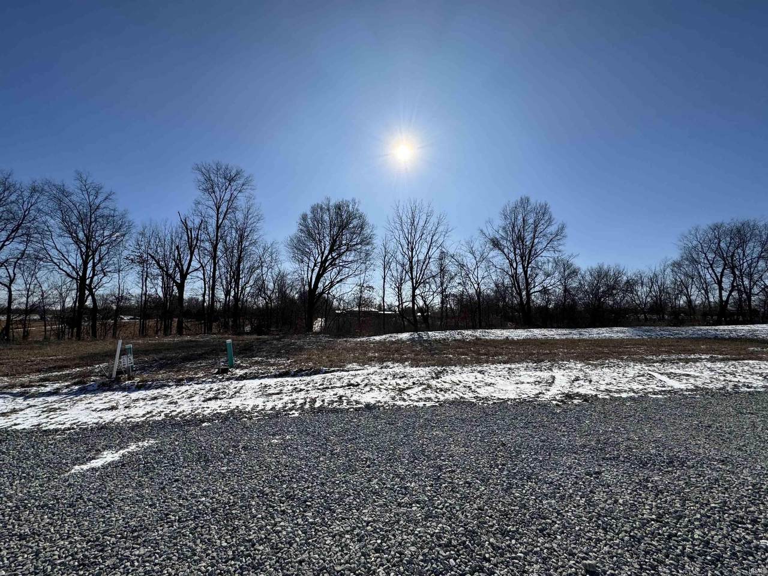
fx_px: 311
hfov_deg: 102.1
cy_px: 288
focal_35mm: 14
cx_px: 384
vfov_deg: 85.7
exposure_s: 1/4630
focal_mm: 2.22
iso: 50
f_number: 2.2
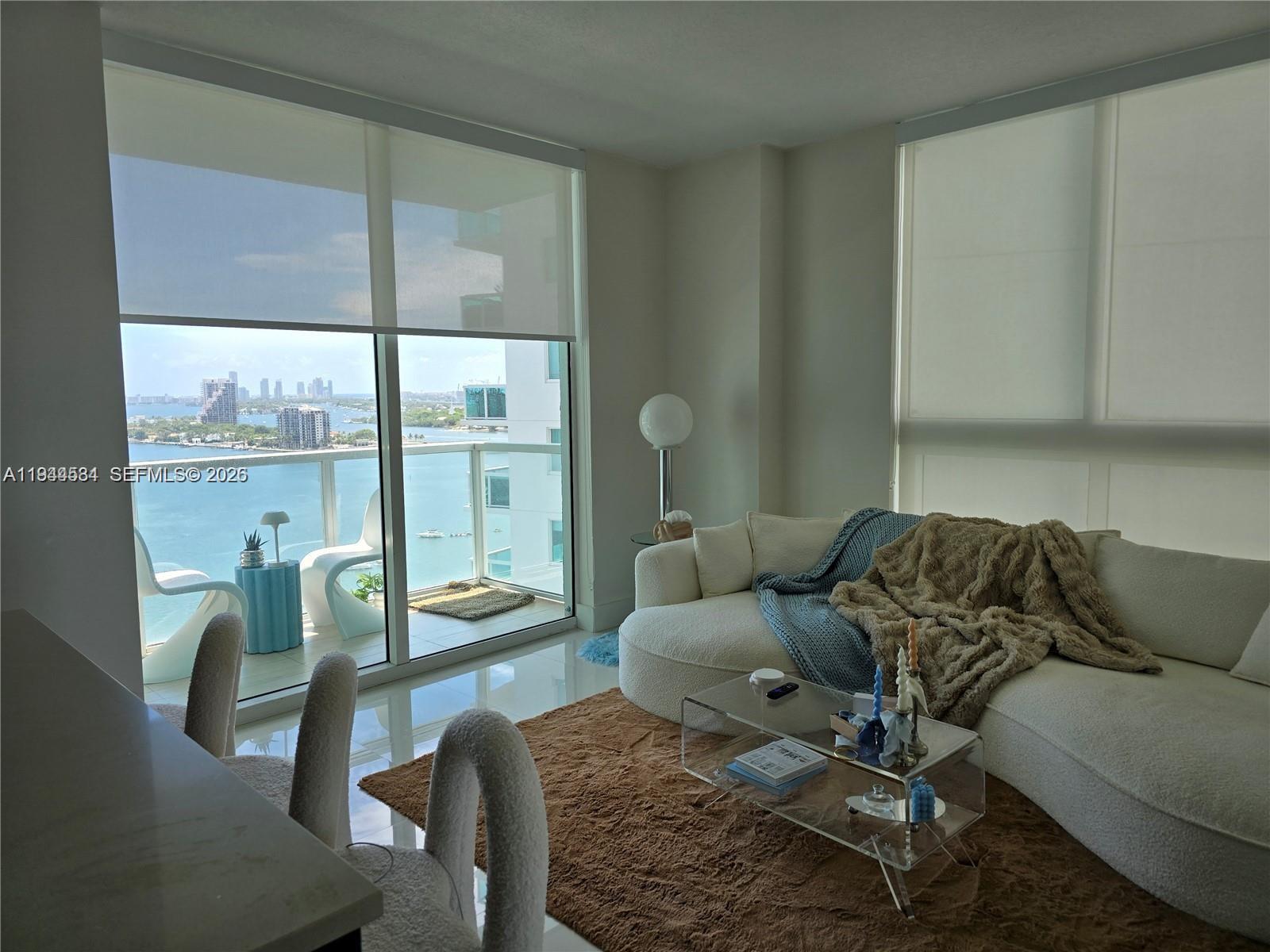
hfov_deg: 73.9
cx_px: 635
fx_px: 844
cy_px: 476
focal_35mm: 23
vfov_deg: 58.9
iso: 12
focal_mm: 6.3
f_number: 1.7
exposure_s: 1/230
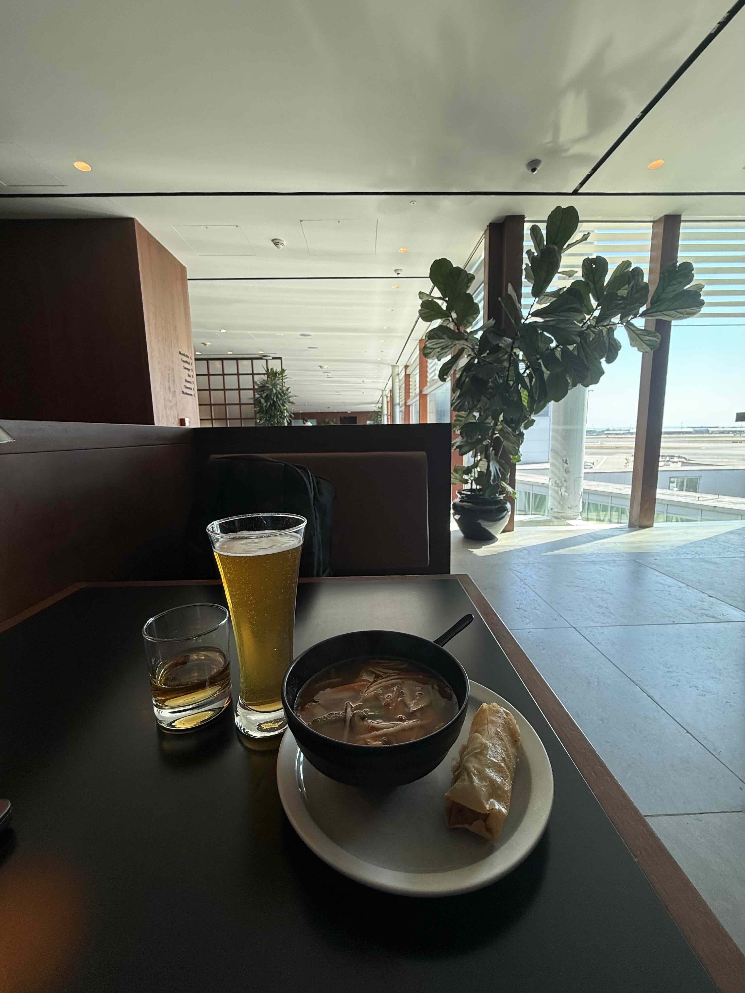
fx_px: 402
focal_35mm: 14
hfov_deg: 85.7
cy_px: 496
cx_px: 372
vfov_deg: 102.1
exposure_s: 1/100
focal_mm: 2.22
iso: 50
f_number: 2.2
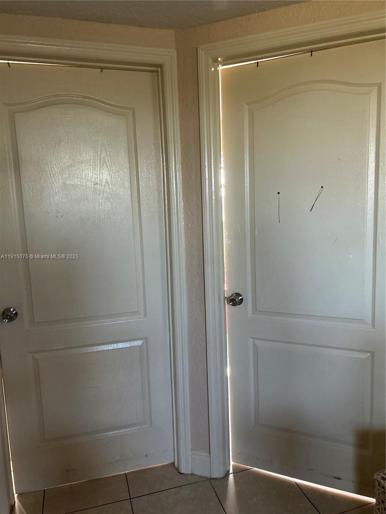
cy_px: 257
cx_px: 193
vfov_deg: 67.3
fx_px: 387
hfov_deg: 53.1
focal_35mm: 26
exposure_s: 1/60
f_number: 1.5
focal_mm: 5.7
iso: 200
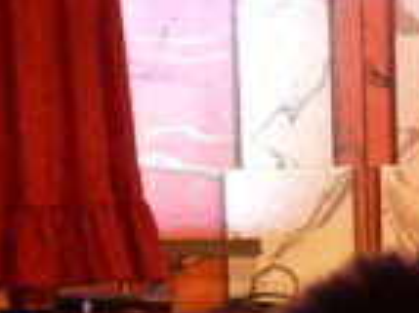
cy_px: -123
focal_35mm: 633
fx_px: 7656
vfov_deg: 2.3
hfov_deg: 3.1
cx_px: -334
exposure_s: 1/10
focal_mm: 21
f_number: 3.2
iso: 200
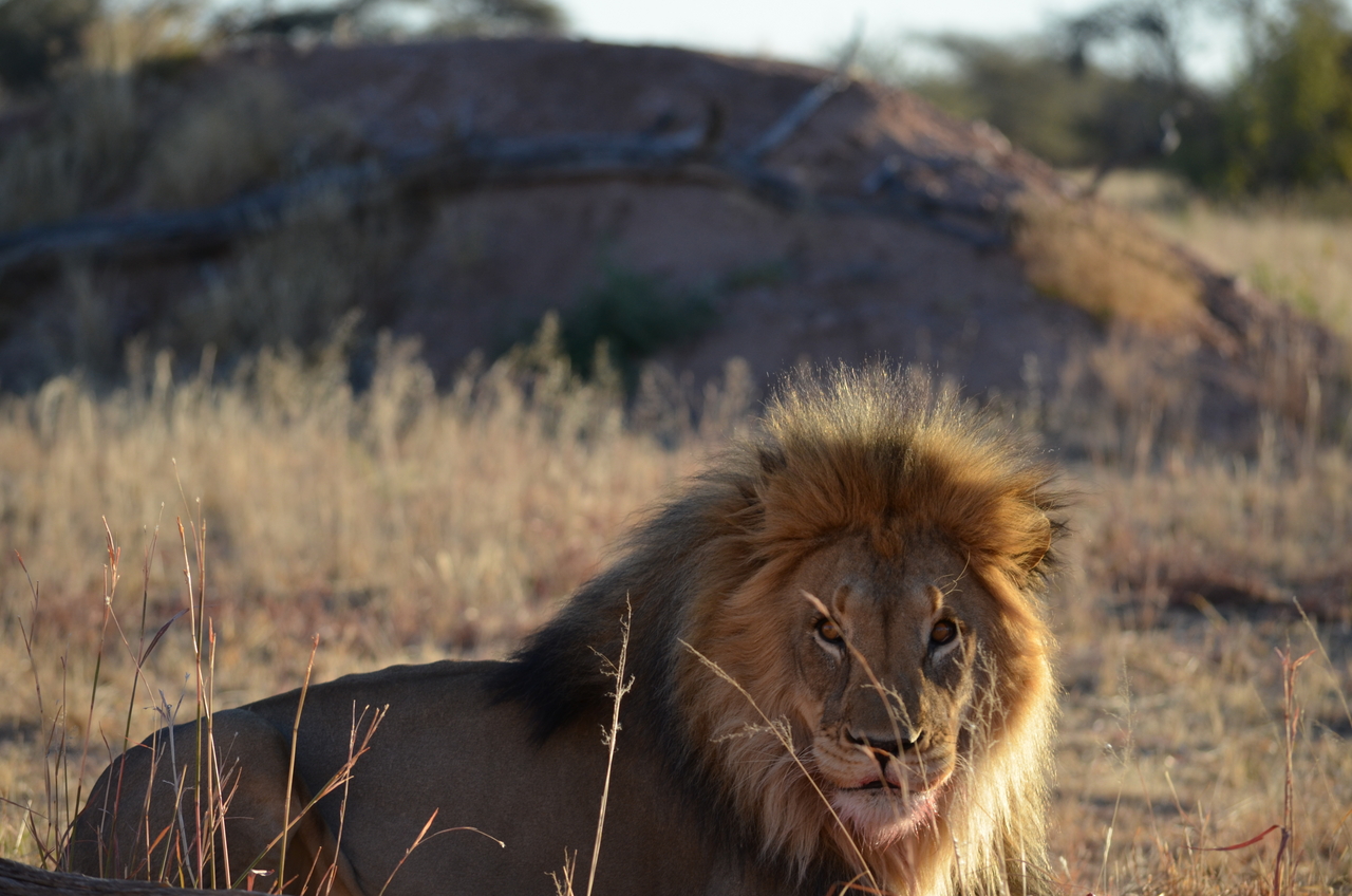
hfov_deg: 8.3
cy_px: 448
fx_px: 9276
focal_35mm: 248
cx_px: 676
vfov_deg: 5.5
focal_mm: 165
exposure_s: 1/500
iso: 280
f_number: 5.6
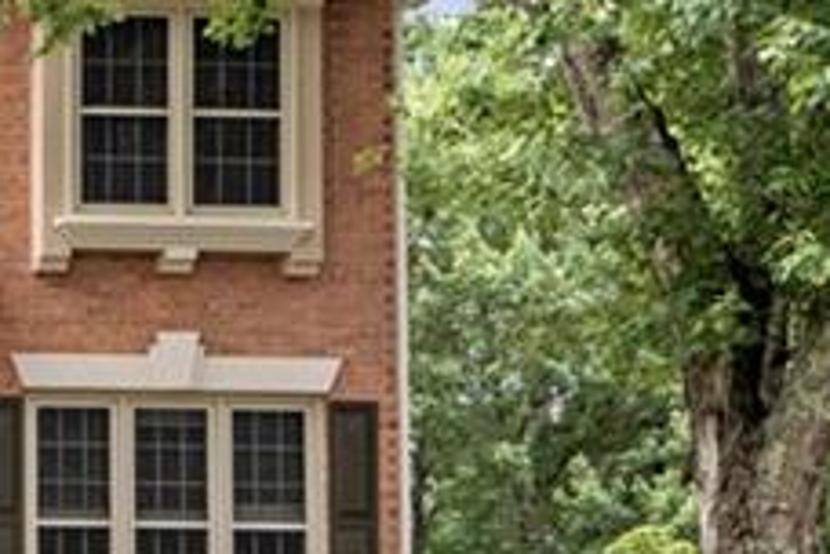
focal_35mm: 157
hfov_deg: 12.2
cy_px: 485
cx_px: -582
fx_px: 3619
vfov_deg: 8.7
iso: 320
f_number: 8
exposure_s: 1/250
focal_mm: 35
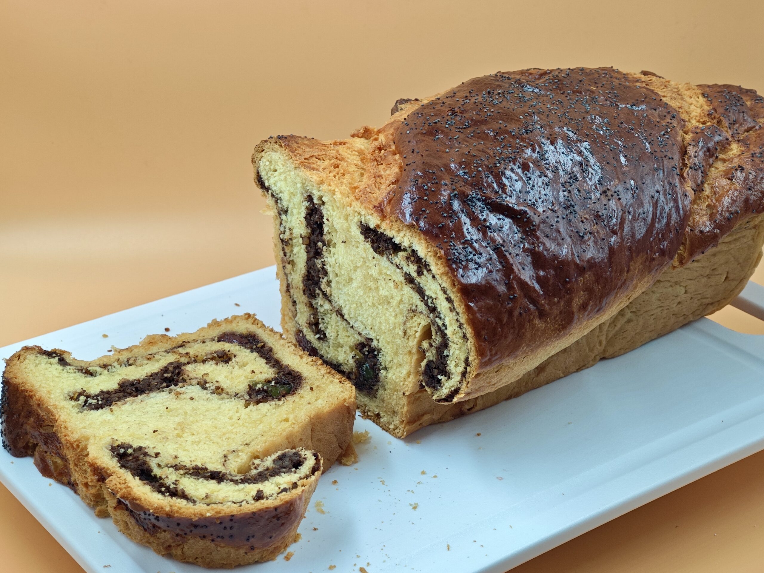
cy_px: 286
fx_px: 1324
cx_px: 382
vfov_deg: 24.4
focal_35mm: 60
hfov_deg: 32.2
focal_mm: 9
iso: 125
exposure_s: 1/100
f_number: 2
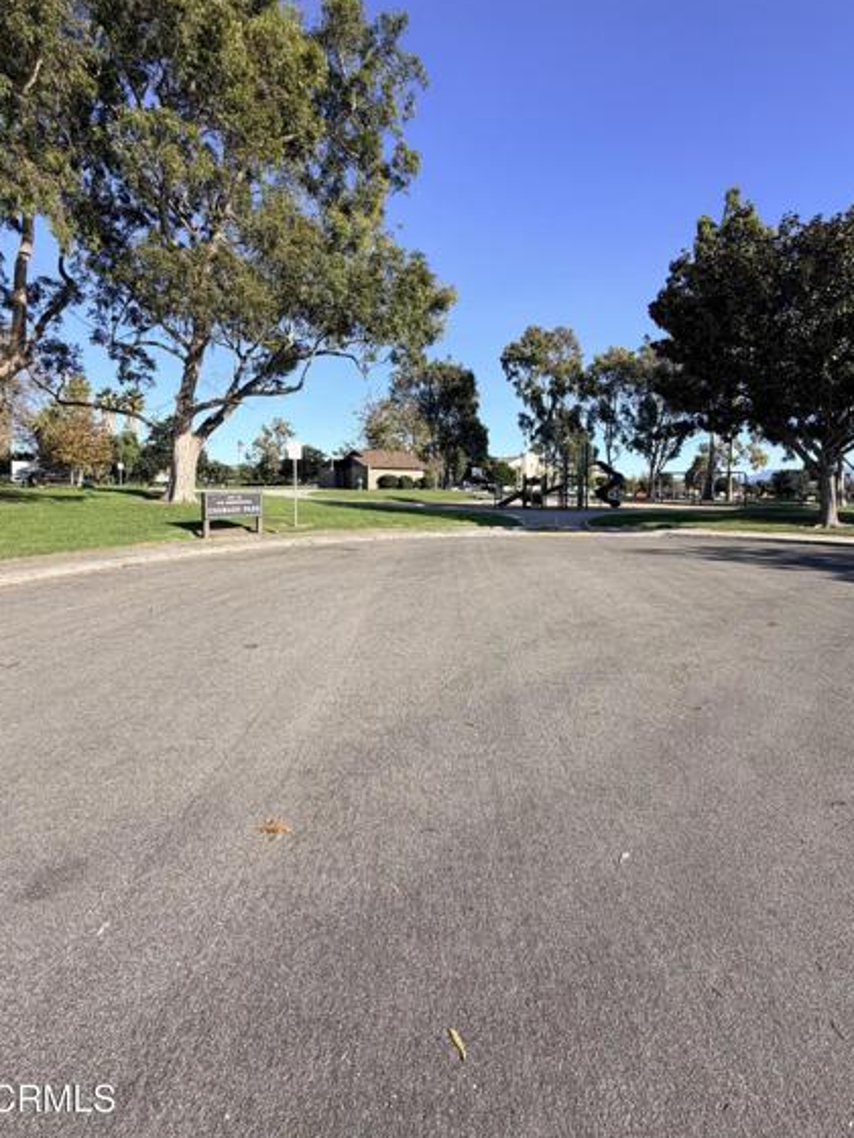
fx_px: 526
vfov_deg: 94.1
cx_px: 474
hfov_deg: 77.8
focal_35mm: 16
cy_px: 508
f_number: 2.2
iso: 32
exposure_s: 1/770
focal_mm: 2.22
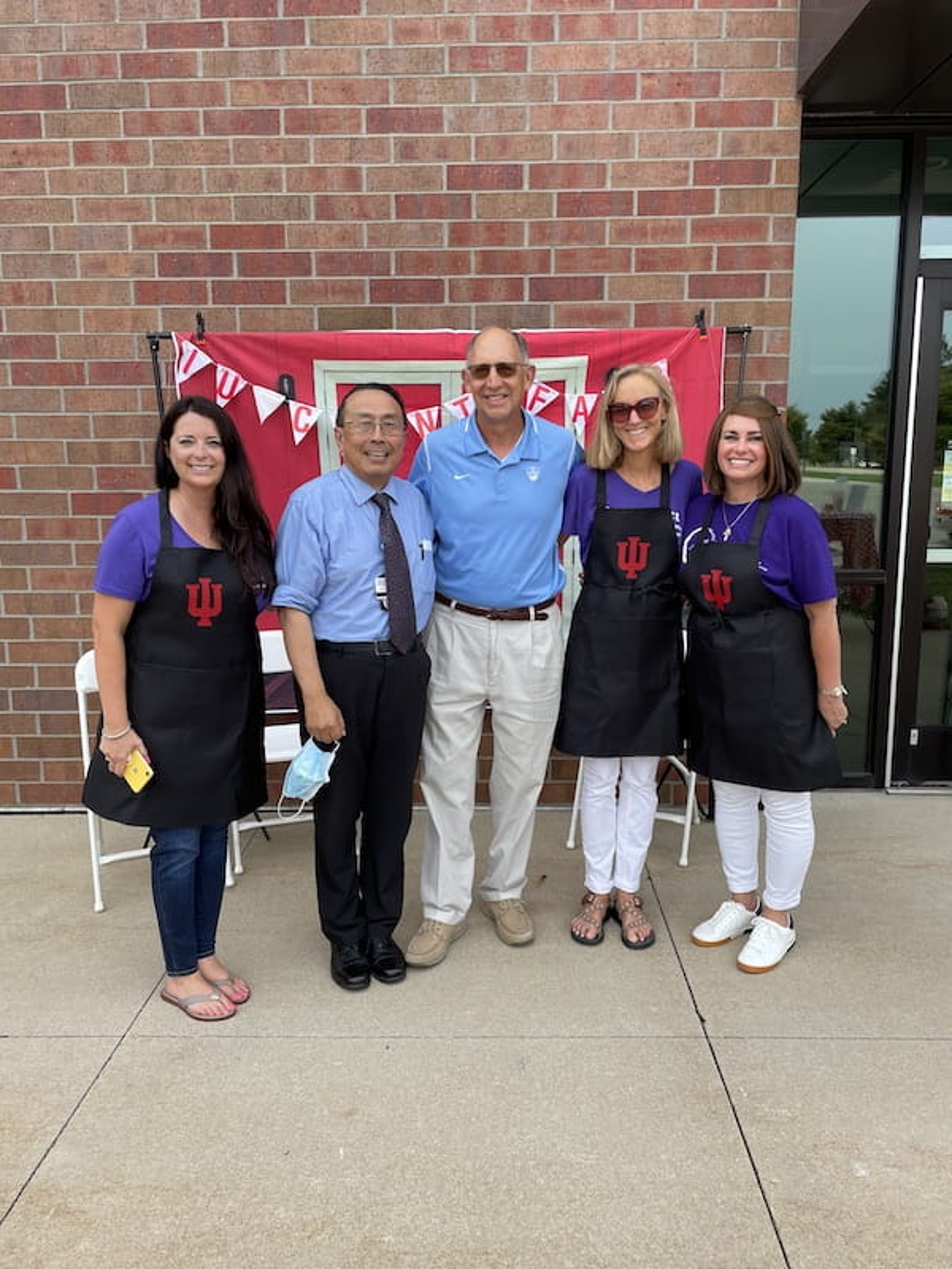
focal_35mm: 26
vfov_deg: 67.3
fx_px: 953
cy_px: 634
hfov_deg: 53.1
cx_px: 476
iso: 32
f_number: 1.6
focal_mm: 4.2
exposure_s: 1/690
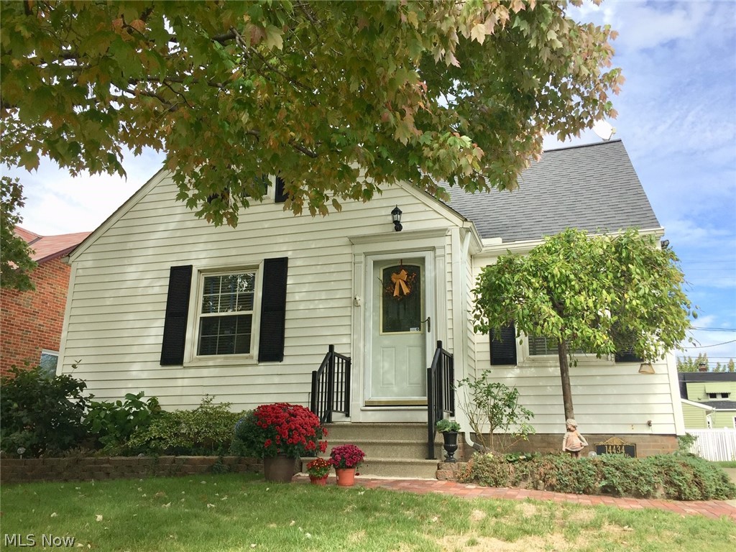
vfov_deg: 48.2
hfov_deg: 61.7
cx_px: 368
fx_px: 617
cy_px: 276
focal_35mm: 29
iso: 32
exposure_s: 1/775
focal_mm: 4.15
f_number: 2.2
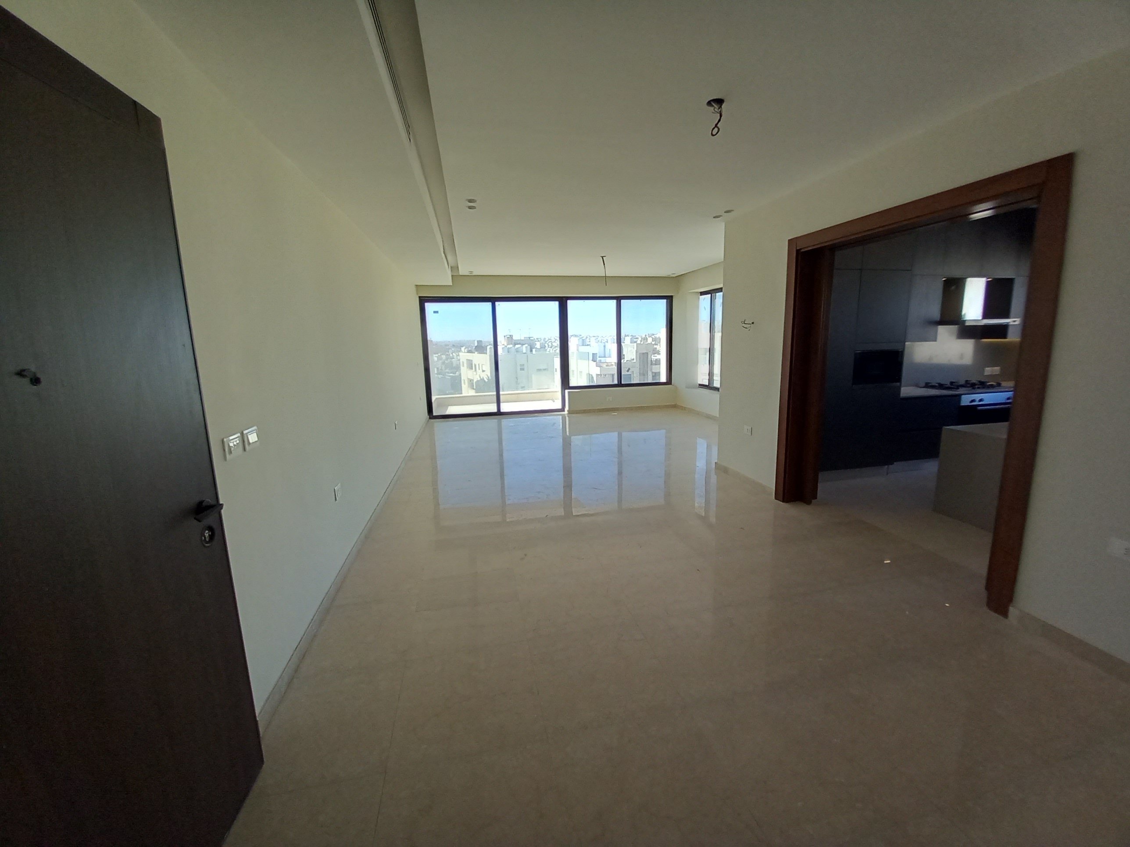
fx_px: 424
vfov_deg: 89.9
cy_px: 424
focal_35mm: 13
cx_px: 565
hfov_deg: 106.2
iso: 40
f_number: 2.2
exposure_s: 1/145
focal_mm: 1.13
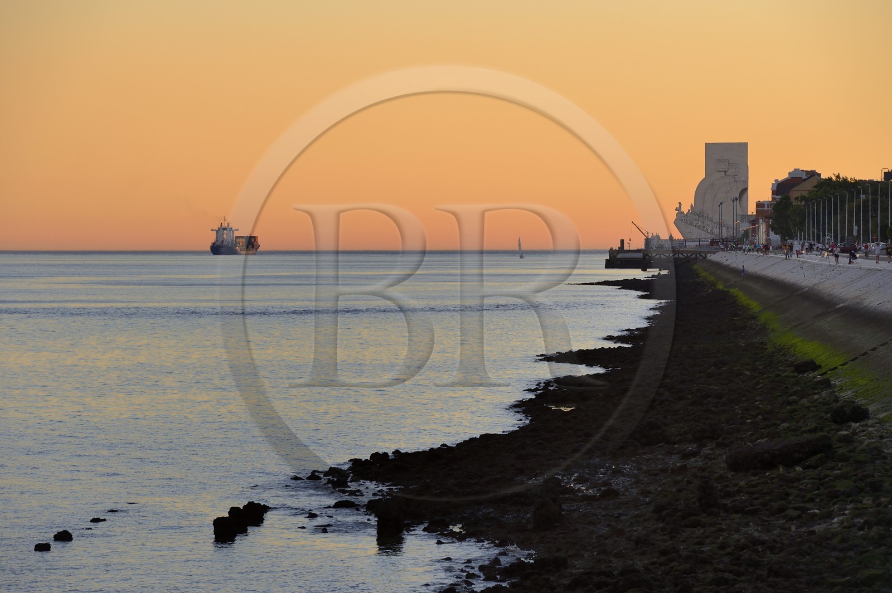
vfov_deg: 6.9
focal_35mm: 200
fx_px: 4951
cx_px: 446
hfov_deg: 10.3
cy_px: 296
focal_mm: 200
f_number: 9
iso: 400
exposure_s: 1/160
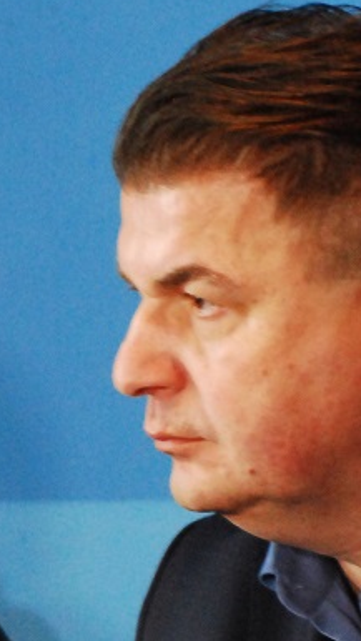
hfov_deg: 3.6
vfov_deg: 6.5
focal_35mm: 332
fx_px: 5641
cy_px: 466
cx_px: -296
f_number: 4
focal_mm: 70
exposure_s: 1/25
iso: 1600
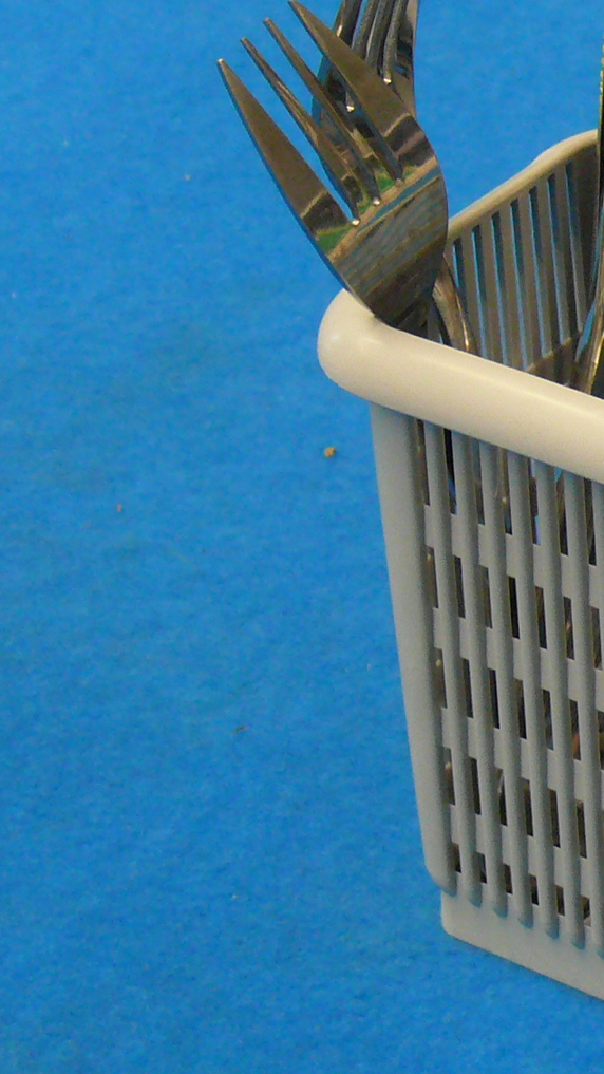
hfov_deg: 7.6
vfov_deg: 13.6
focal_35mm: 158
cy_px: 474
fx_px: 4499
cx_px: 739
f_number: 3.2
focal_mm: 11.1
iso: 200
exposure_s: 1/20
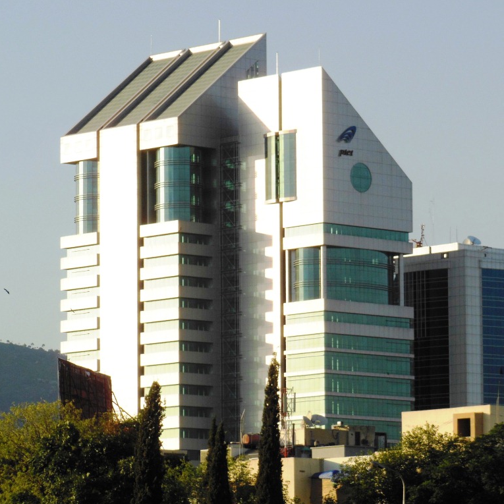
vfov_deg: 7.7
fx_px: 3723
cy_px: 252
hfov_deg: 7.7
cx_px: 293
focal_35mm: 226
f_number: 5.9
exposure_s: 1/640
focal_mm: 34
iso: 125
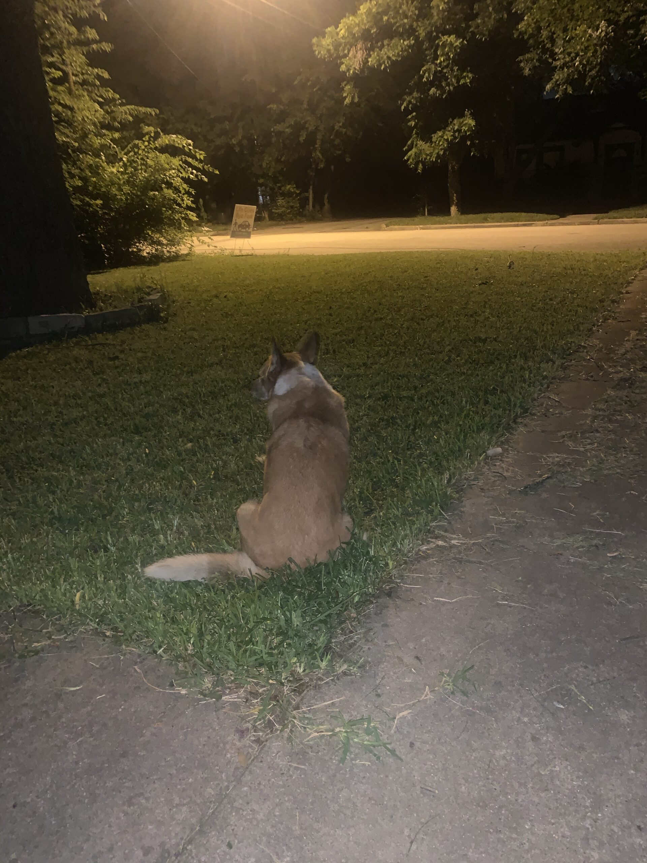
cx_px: 324
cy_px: 432
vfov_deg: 67.3
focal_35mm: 26
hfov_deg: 53.1
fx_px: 648
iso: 400
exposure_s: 1/4
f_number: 1.8
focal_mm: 4.25
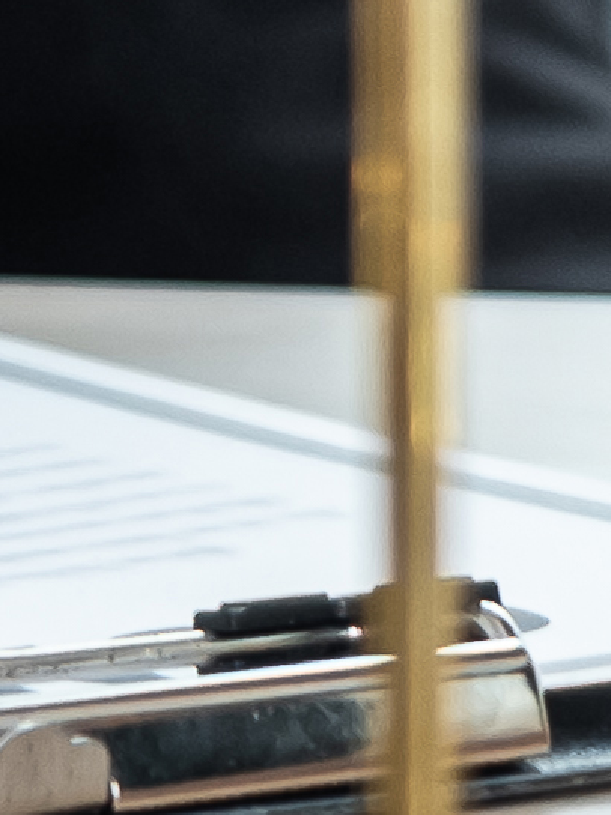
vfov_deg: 3.3
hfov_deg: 2.5
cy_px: -380
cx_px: -184
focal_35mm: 593
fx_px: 13967
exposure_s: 1/160
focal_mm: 40
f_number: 4
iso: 200
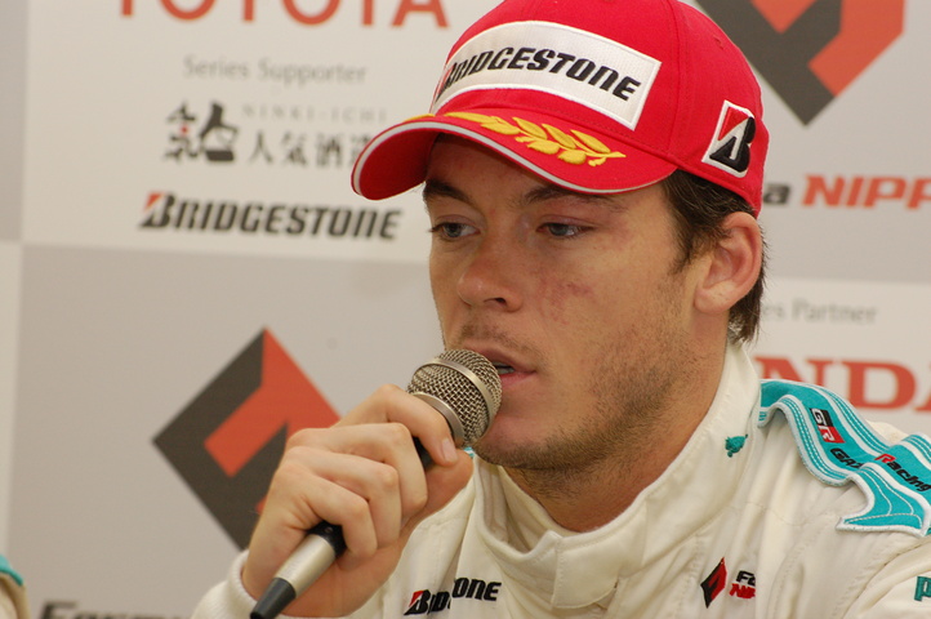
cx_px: 466
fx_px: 5813
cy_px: 310
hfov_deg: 9.2
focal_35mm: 225
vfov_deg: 6.1
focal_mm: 150
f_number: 8
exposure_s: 1/60
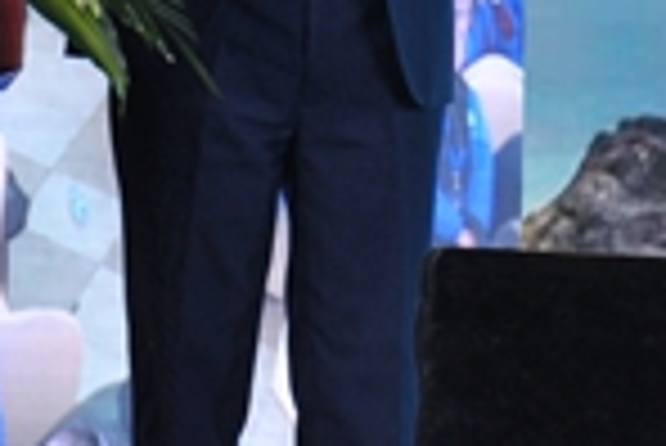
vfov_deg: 4.5
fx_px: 5629
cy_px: -385
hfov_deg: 6.8
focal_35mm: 304
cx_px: 225
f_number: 5
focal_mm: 50
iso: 400
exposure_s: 1/60
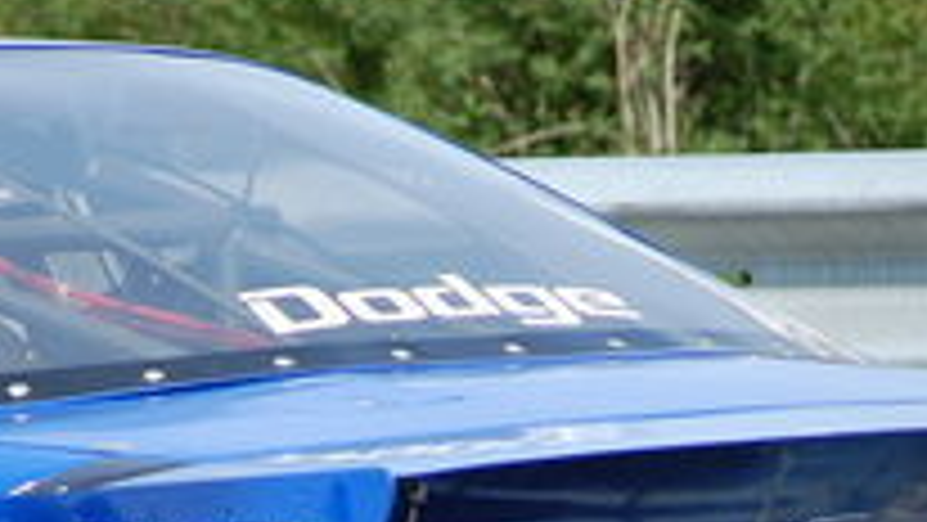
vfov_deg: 2.0
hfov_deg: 3.6
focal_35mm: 595
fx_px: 14629
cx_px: 68
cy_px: 927
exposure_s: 1/1000
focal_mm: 122
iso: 320
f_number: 5
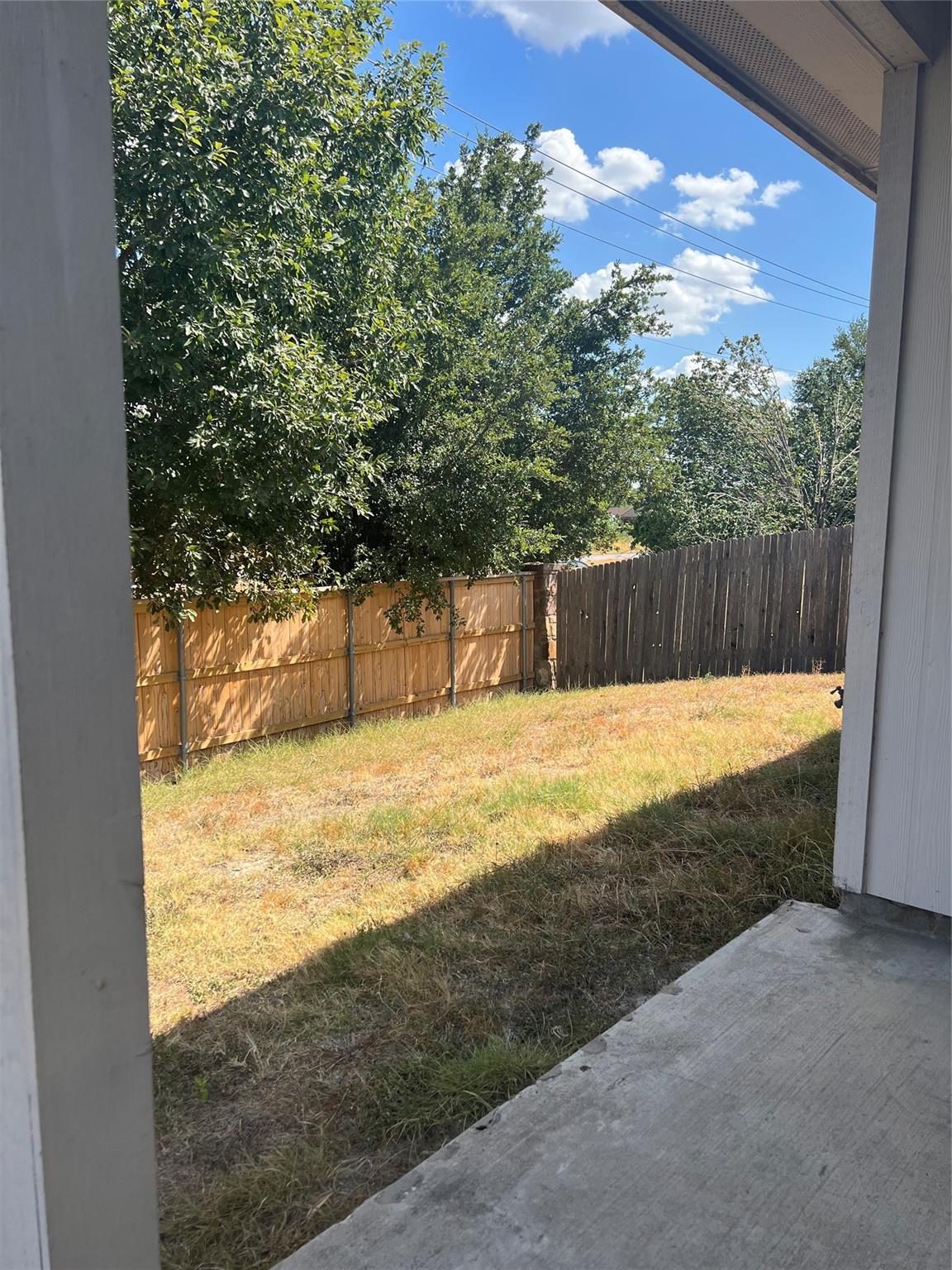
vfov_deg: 67.3
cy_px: 635
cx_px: 476
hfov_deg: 53.1
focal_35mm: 26
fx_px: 953
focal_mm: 5.7
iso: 50
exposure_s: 1/2008
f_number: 1.5
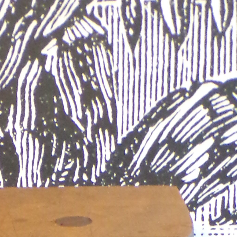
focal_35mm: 197
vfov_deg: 8.3
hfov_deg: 8.8
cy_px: 530
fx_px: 1526
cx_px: -39
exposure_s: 1/9
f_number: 3.5
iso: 400
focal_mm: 8.7
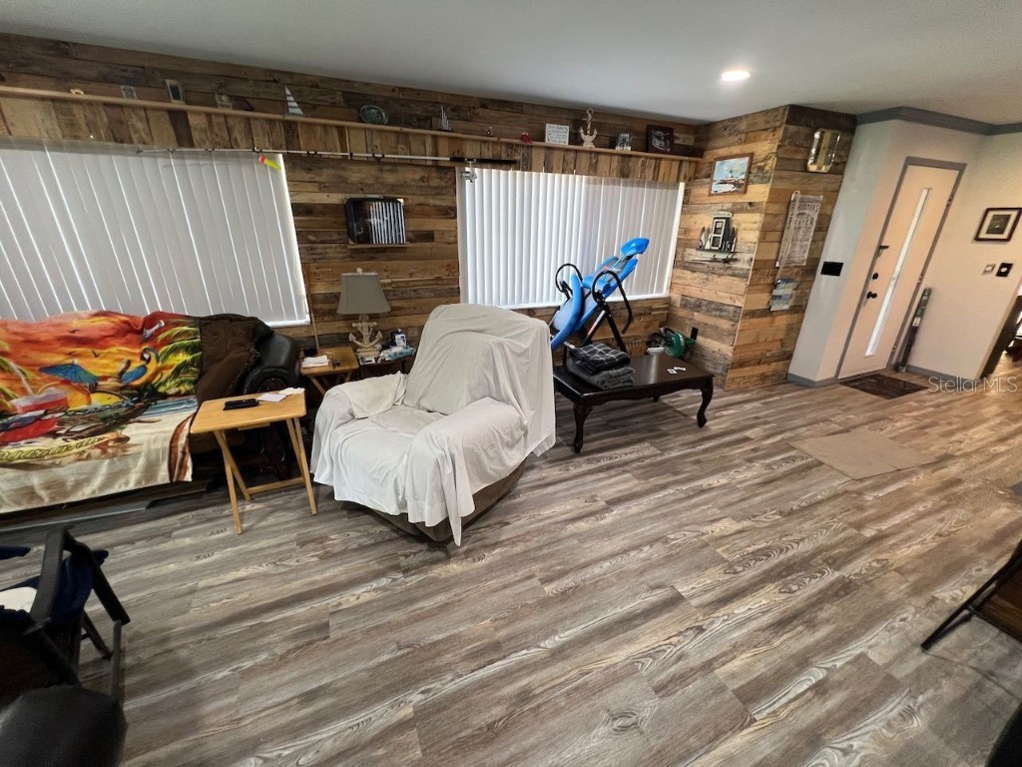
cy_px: 384
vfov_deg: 89.9
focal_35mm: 13
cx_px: 511
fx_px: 384
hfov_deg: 106.2
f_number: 1.8
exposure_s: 1/60
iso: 160
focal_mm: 1.57
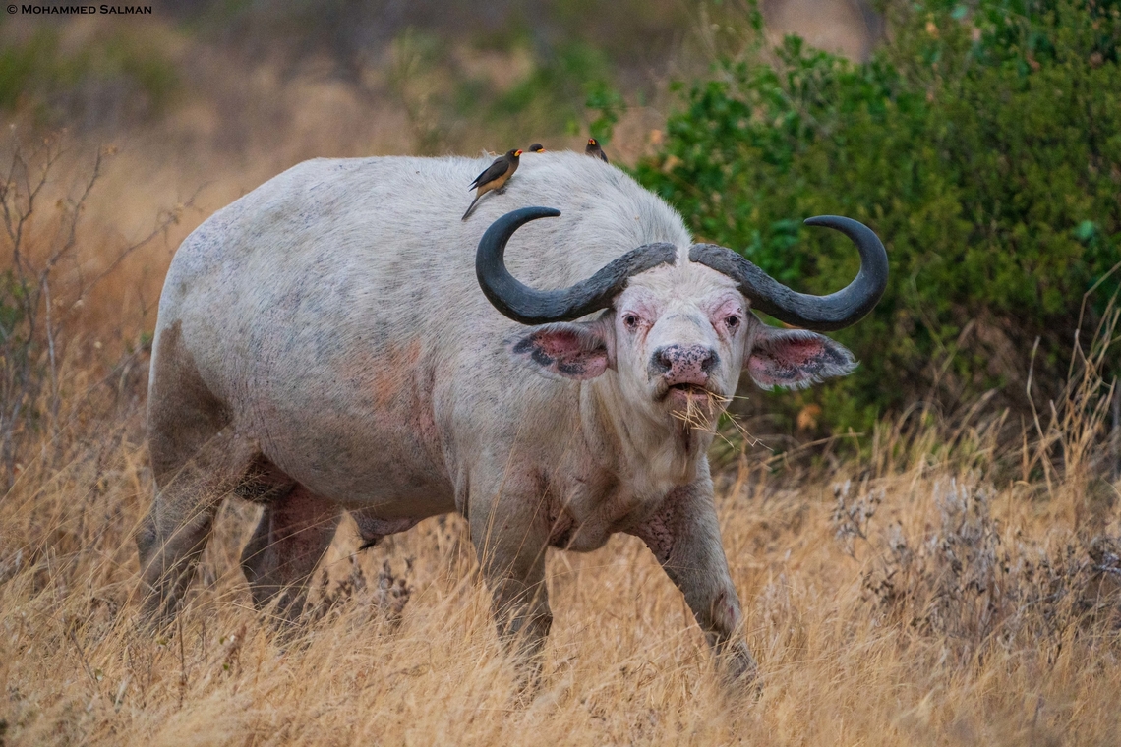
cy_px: 374
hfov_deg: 3.4
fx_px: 18682
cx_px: 560
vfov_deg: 2.3
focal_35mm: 600
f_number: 6.3
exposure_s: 1/10000
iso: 3200
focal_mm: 600
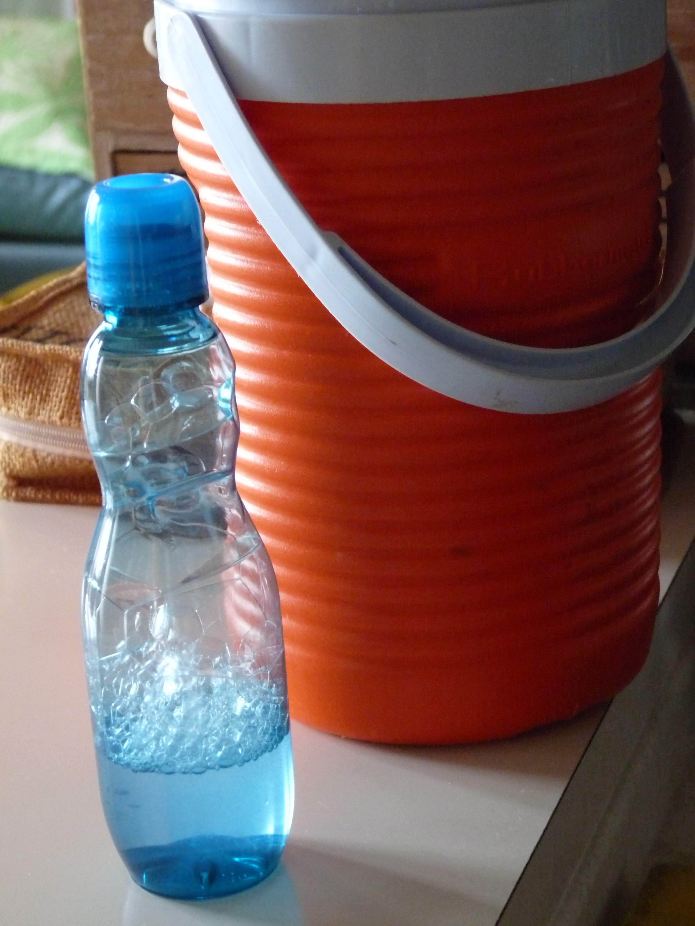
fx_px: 2436
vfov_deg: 21.5
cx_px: 348
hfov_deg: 16.2
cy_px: 463
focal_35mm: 91
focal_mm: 16.1
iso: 800
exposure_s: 1/15
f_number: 3.4
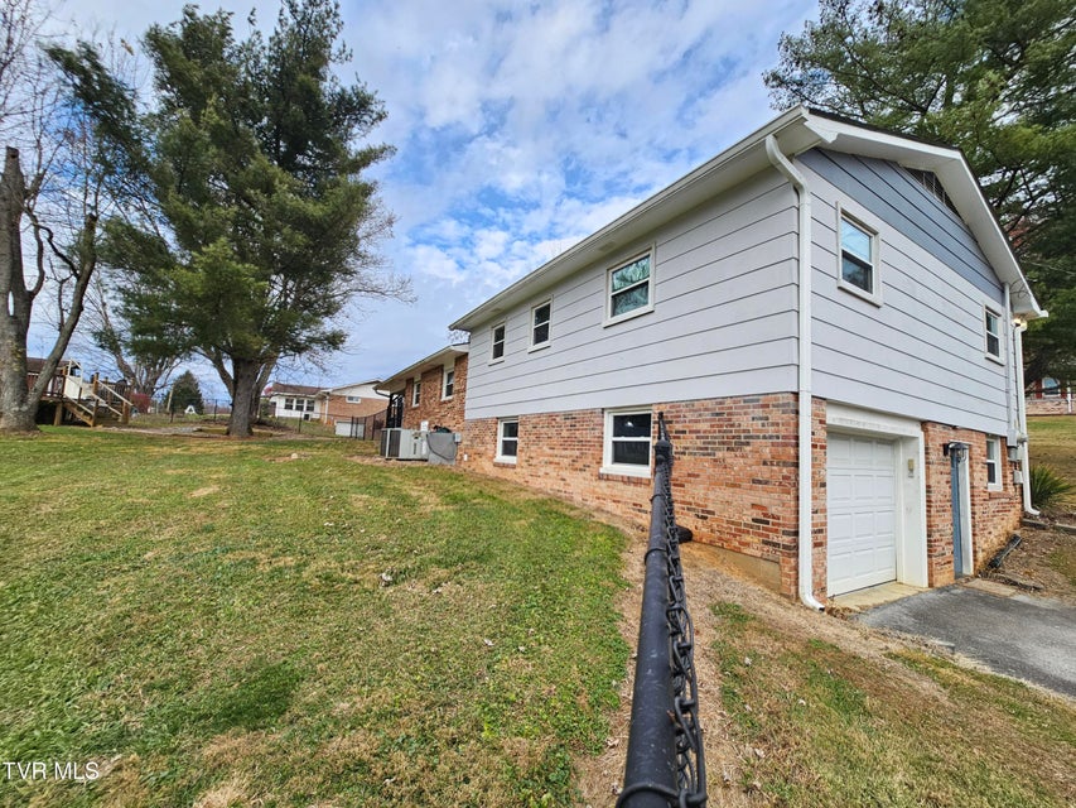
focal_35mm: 13
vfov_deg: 89.9
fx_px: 404
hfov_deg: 106.2
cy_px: 404
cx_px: 538
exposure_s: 1/387
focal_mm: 2.2
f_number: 2.2
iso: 50
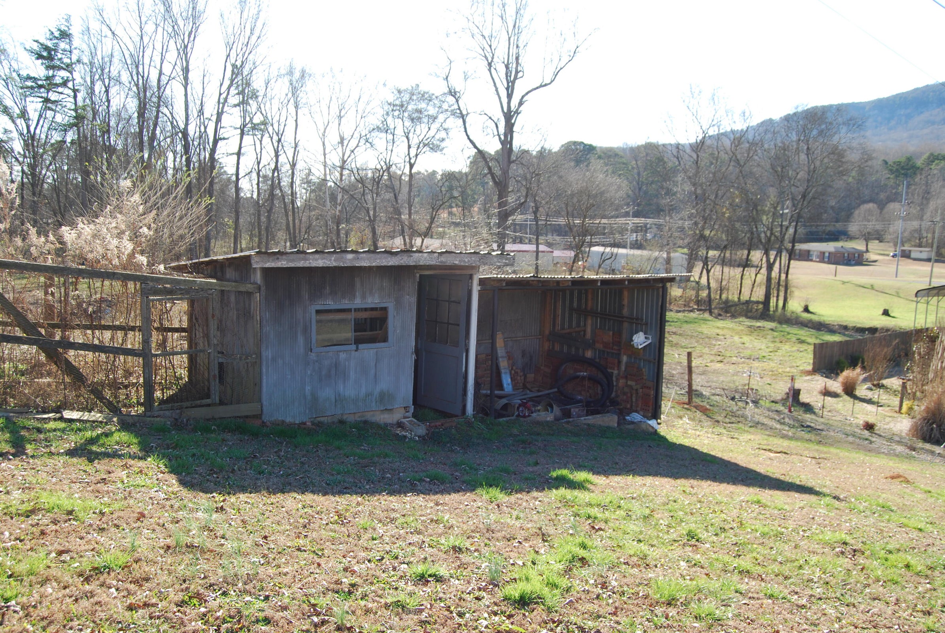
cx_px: 472
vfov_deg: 48.1
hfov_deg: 67.3
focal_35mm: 27
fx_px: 710
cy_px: 316
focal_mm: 18
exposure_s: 1/125
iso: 110
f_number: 5.6
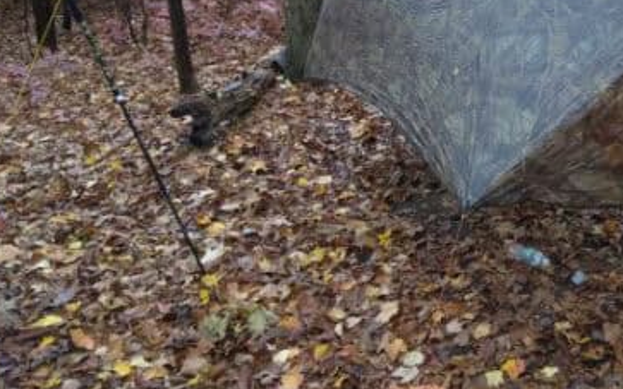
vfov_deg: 34.9
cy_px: 65
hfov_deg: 52.9
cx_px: 465
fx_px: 594
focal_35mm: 35
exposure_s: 1/30
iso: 209
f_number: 2.2
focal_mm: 3.5
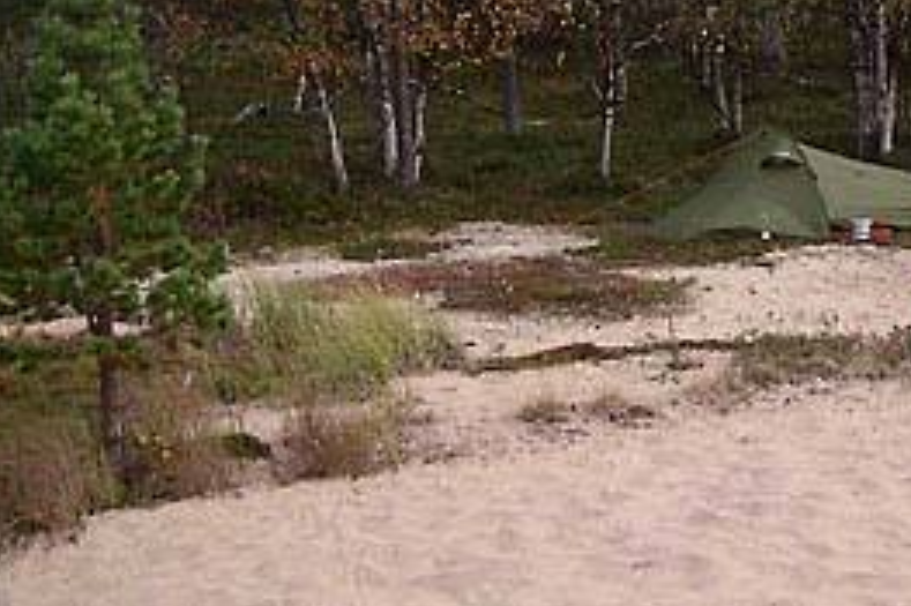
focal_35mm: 64
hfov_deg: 31.1
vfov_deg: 21.0
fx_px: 1618
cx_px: 639
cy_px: 130
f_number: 2.8
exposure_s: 1/125
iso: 50
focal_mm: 6
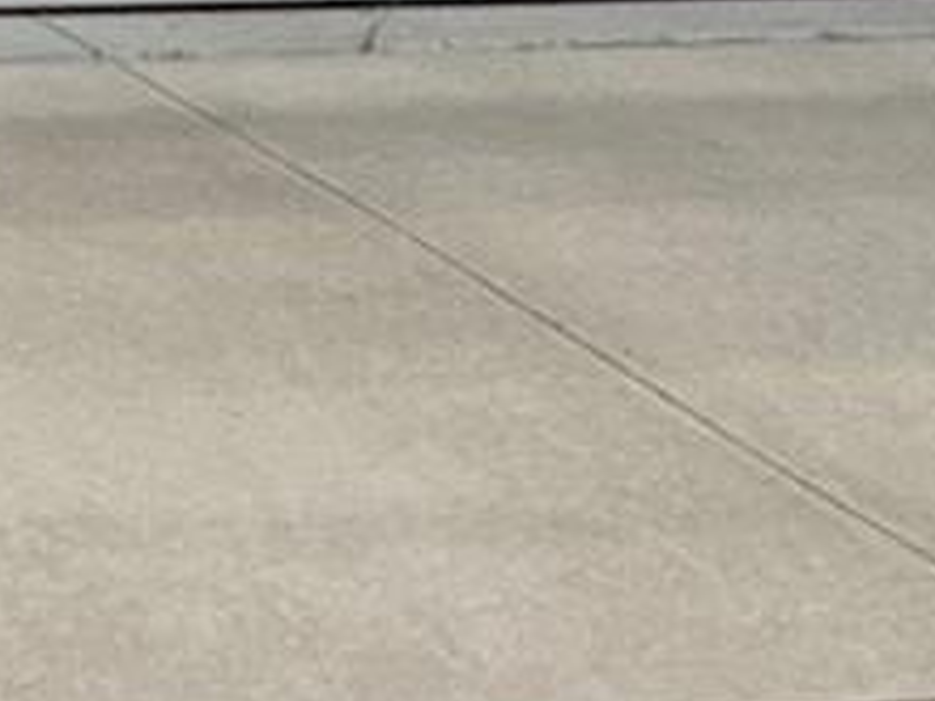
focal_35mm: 102
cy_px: -913
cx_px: -1143
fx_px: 2755
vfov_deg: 12.0
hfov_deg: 14.5
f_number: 2.2
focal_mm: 2.22
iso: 64
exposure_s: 1/2092
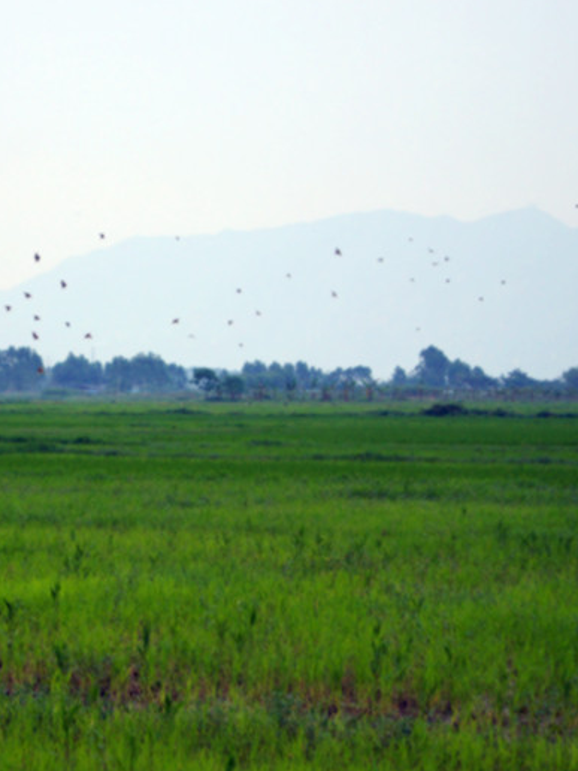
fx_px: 2733
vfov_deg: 16.1
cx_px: 115
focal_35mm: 123
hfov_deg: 12.0
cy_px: 380
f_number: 5.6
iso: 200
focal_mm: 55
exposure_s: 1/160
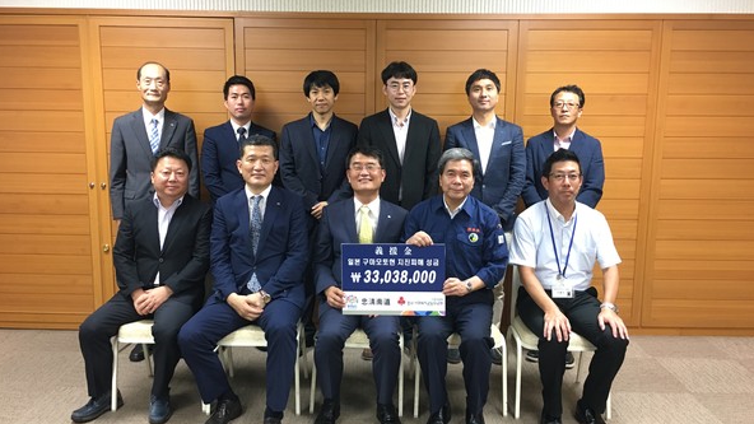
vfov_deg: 36.7
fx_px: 640
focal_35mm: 32
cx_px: 376
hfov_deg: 61.0
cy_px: 211
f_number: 2.2
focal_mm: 4.15
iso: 125
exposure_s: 1/30
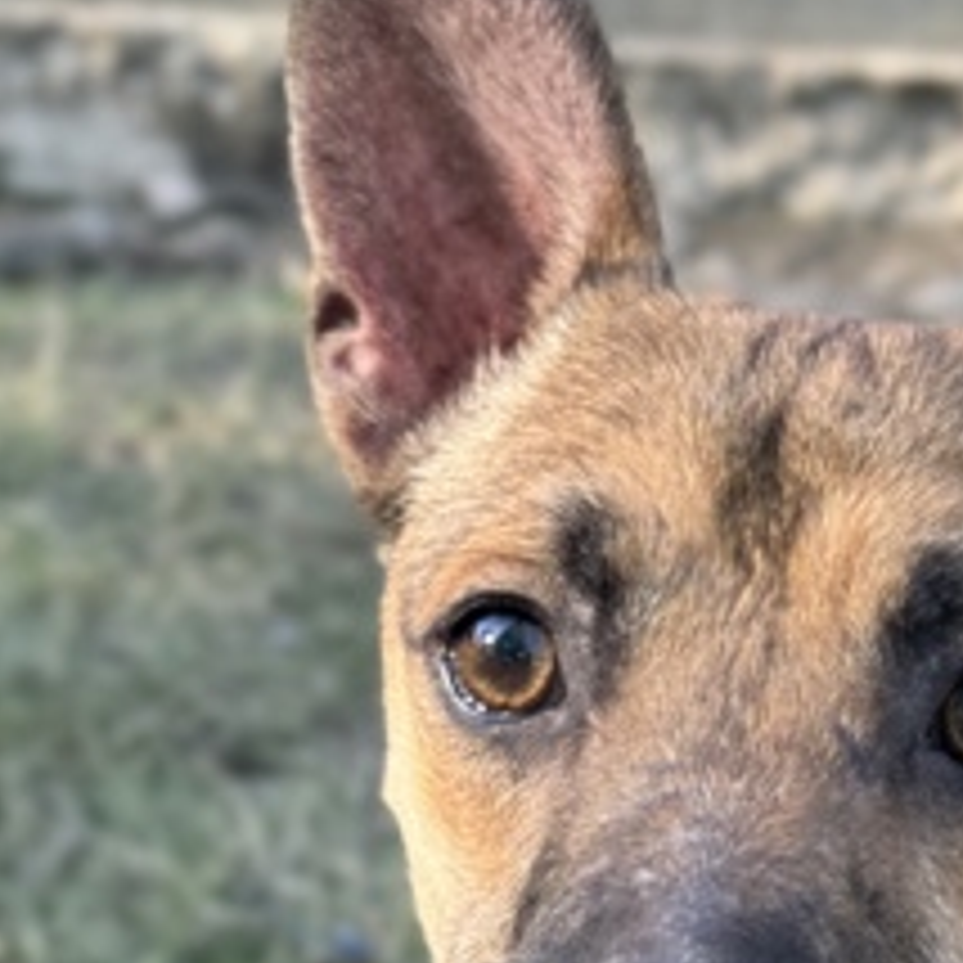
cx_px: 864
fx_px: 3494
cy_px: 940
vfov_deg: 15.4
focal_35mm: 111
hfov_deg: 15.5
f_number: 1.78
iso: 64
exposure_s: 1/390
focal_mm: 6.76
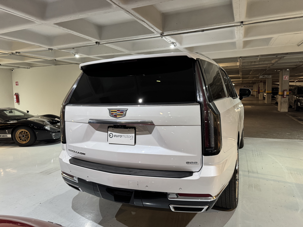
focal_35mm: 24
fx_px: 210
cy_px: 114
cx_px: 152
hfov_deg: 71.6
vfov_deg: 56.8
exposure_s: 1/60
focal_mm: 6.76
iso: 400
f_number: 1.78
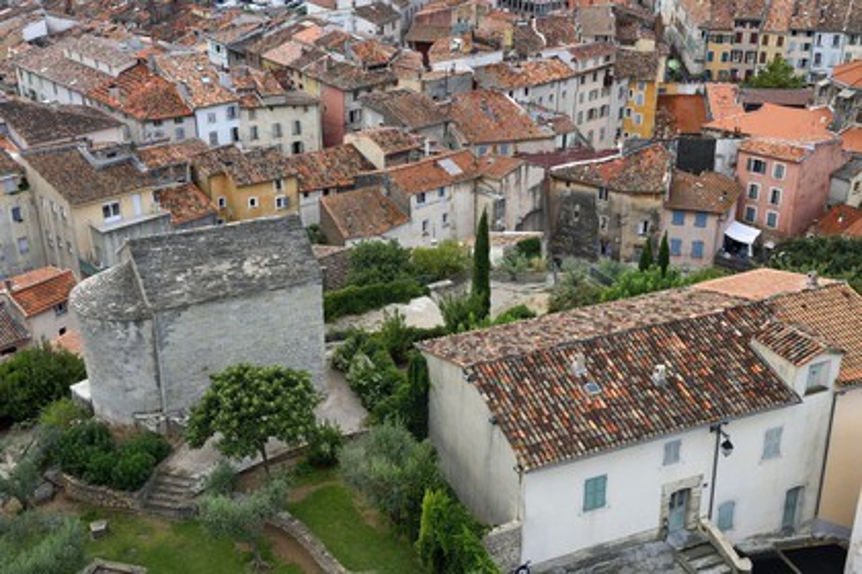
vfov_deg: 29.9
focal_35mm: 45
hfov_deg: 43.6
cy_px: 287
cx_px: 431
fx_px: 1077
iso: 200
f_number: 8
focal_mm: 45
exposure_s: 1/200
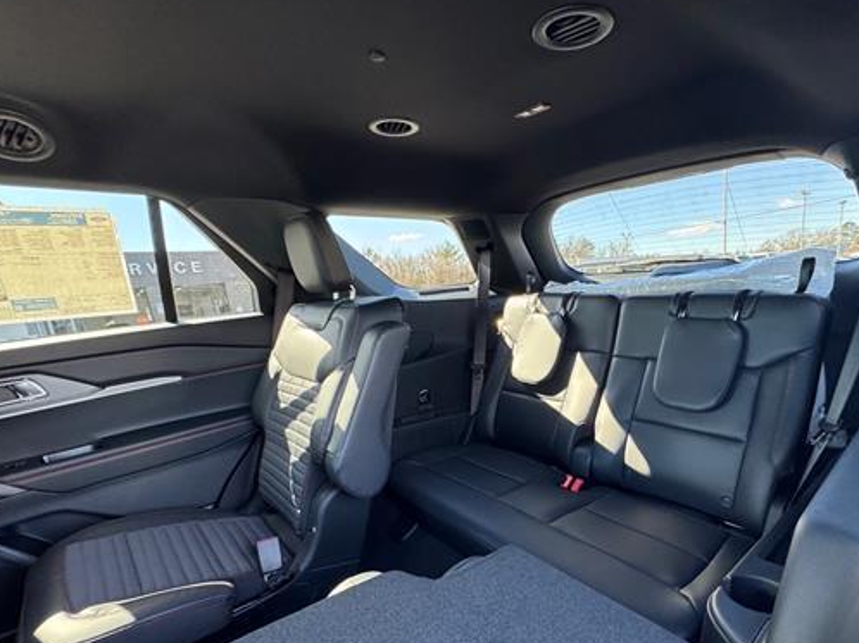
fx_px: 446
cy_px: 390
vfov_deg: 70.7
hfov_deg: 87.3
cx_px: 485
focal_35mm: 18
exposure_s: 1/99
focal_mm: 2.22
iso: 250
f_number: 2.2
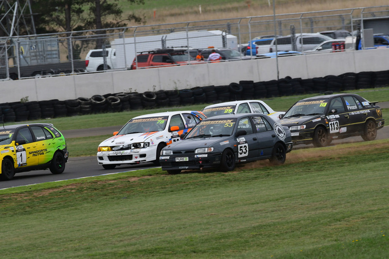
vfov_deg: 2.5
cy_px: 130
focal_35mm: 540
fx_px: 5837
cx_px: 194
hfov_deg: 3.8
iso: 500
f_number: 10
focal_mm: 360
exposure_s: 1/640
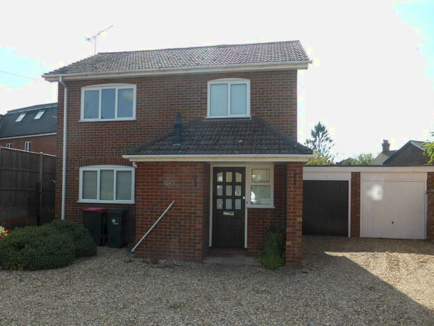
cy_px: 180
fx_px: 351
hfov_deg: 63.4
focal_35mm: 28
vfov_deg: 49.7
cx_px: 204
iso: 100
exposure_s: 1/500
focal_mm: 4.3
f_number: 3.3
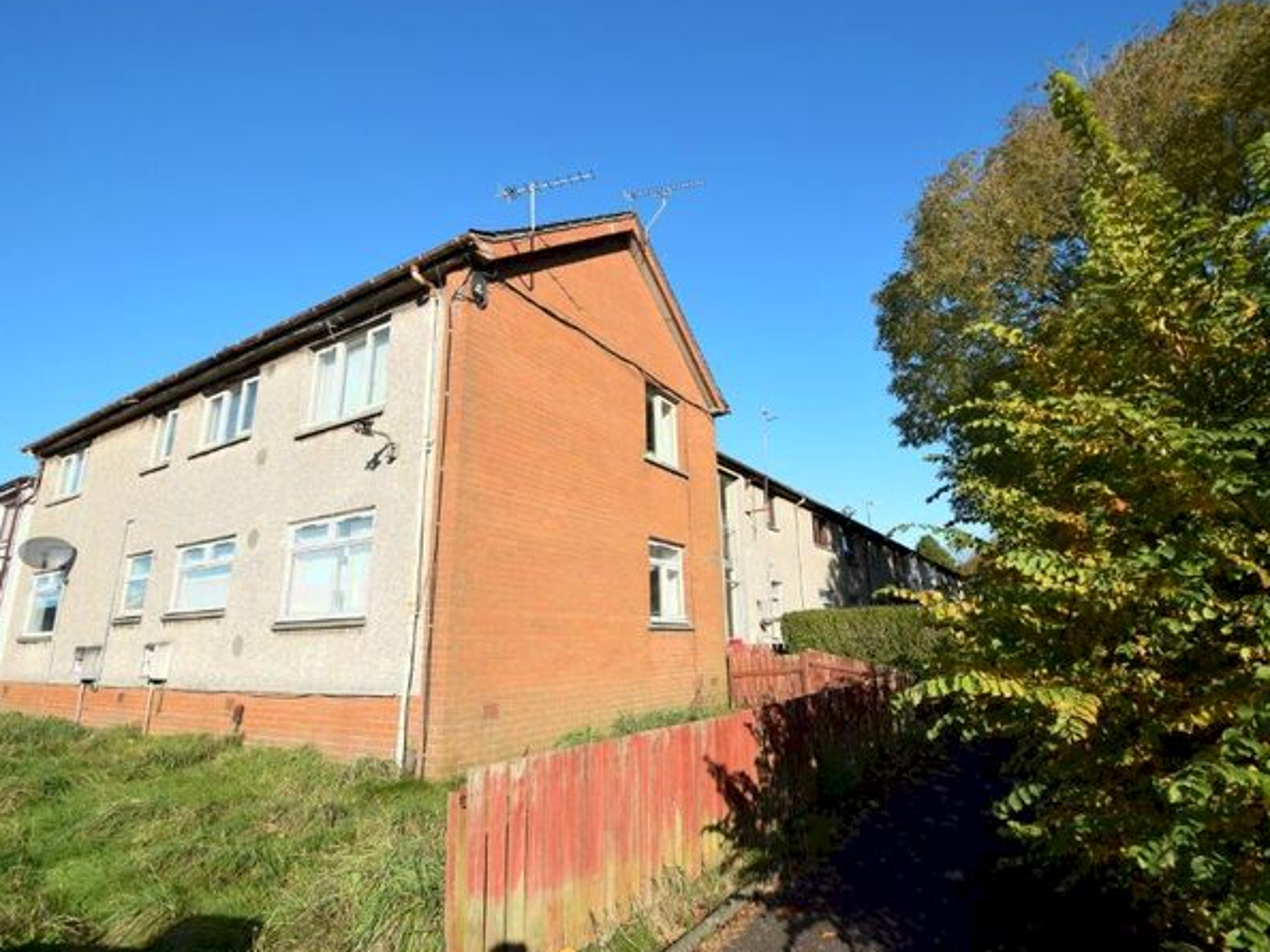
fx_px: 623
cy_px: 474
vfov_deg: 74.7
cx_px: 633
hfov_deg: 91.1
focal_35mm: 17
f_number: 9
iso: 200
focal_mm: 10
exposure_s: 1/320
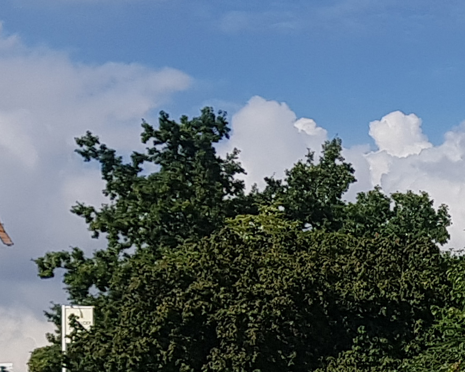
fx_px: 1624
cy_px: 646
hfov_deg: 13.7
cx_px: 948
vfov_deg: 12.1
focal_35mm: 118
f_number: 1.7
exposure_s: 1/3864
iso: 40
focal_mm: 4.2
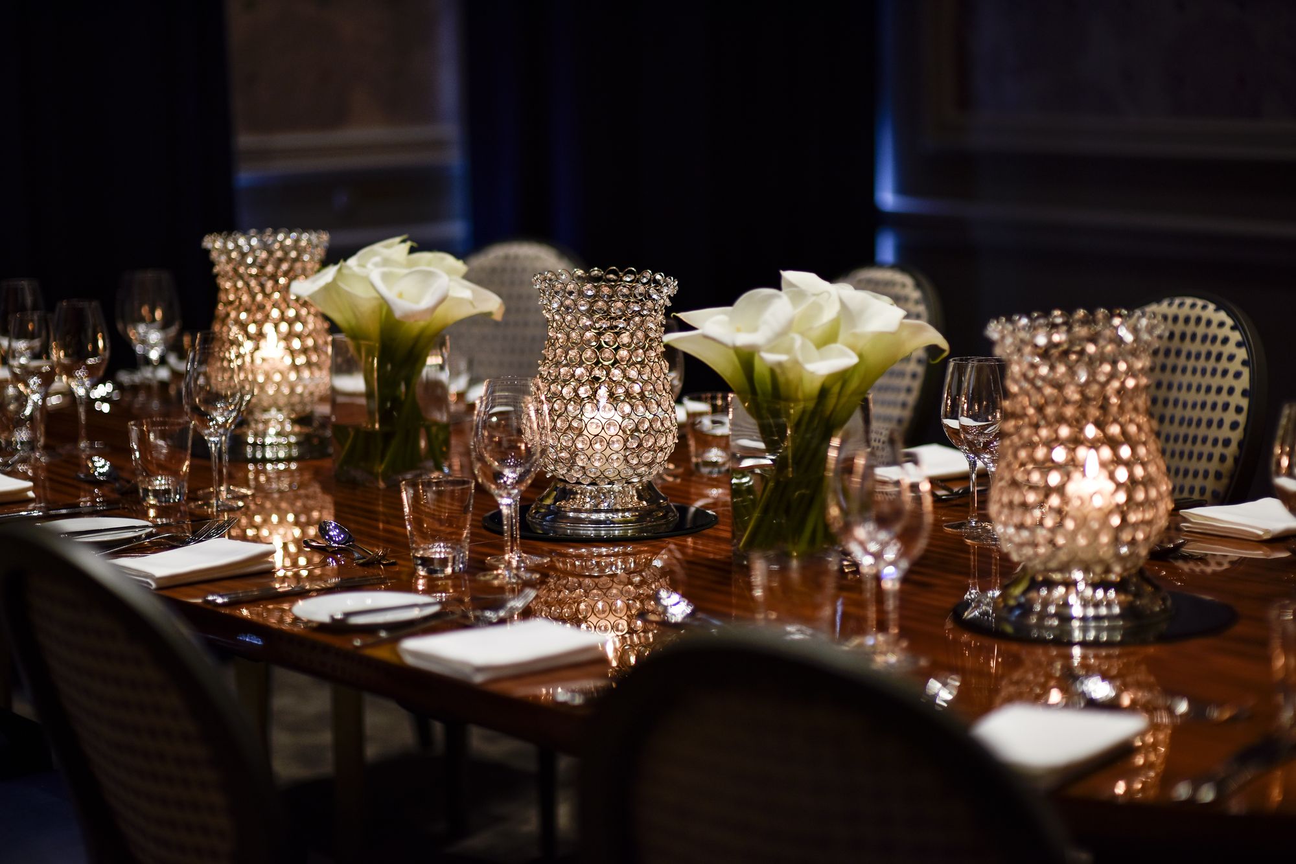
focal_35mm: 85
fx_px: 3060
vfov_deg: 16.1
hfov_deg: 23.9
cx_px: 648
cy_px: 432
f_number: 1.6
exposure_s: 1/40
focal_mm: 85
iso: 160
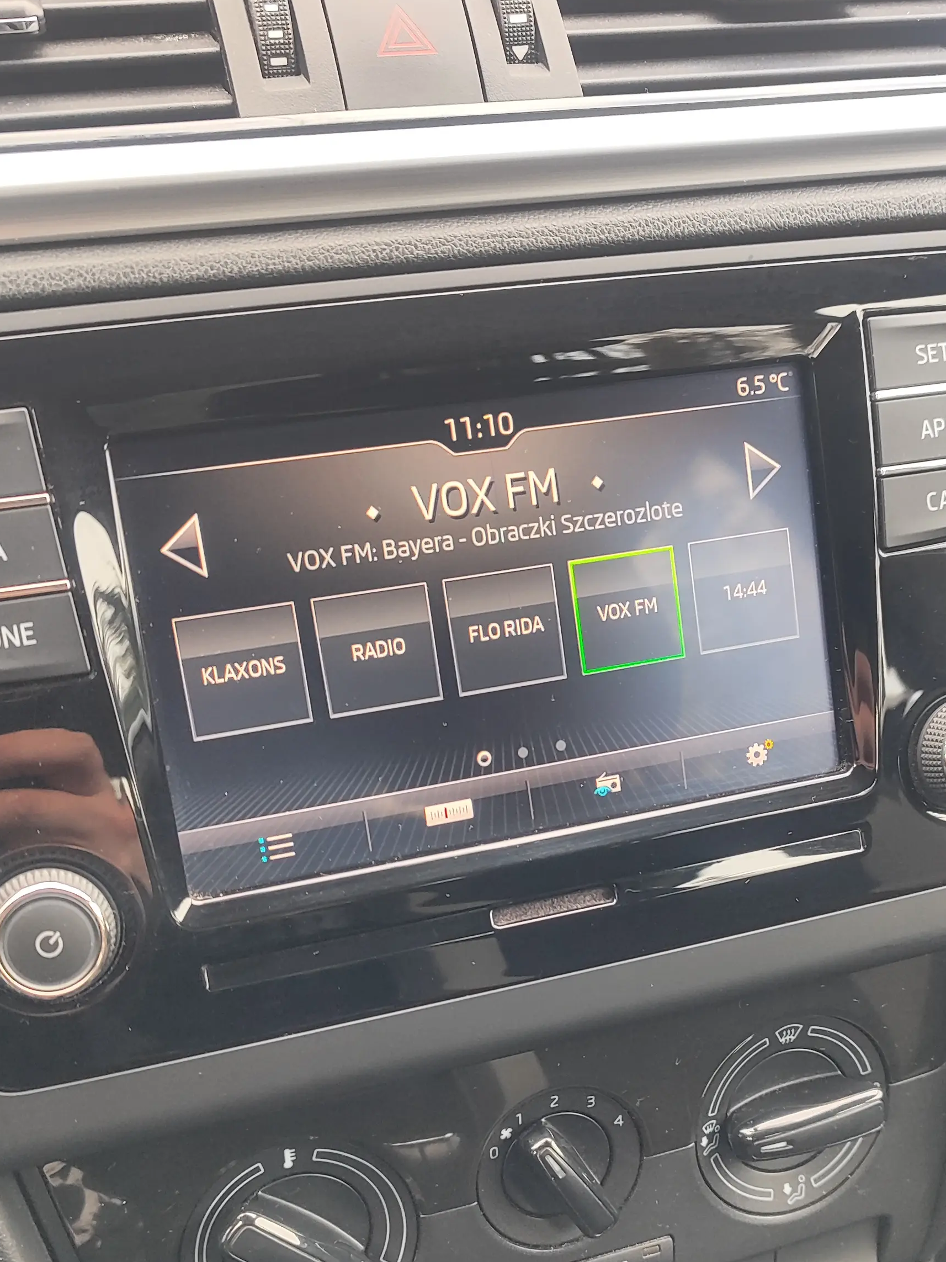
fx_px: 1531
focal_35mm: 42
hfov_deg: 34.3
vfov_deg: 44.2
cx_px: 509
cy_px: 834
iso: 197
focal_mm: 5.89
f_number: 1.89
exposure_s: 1/120
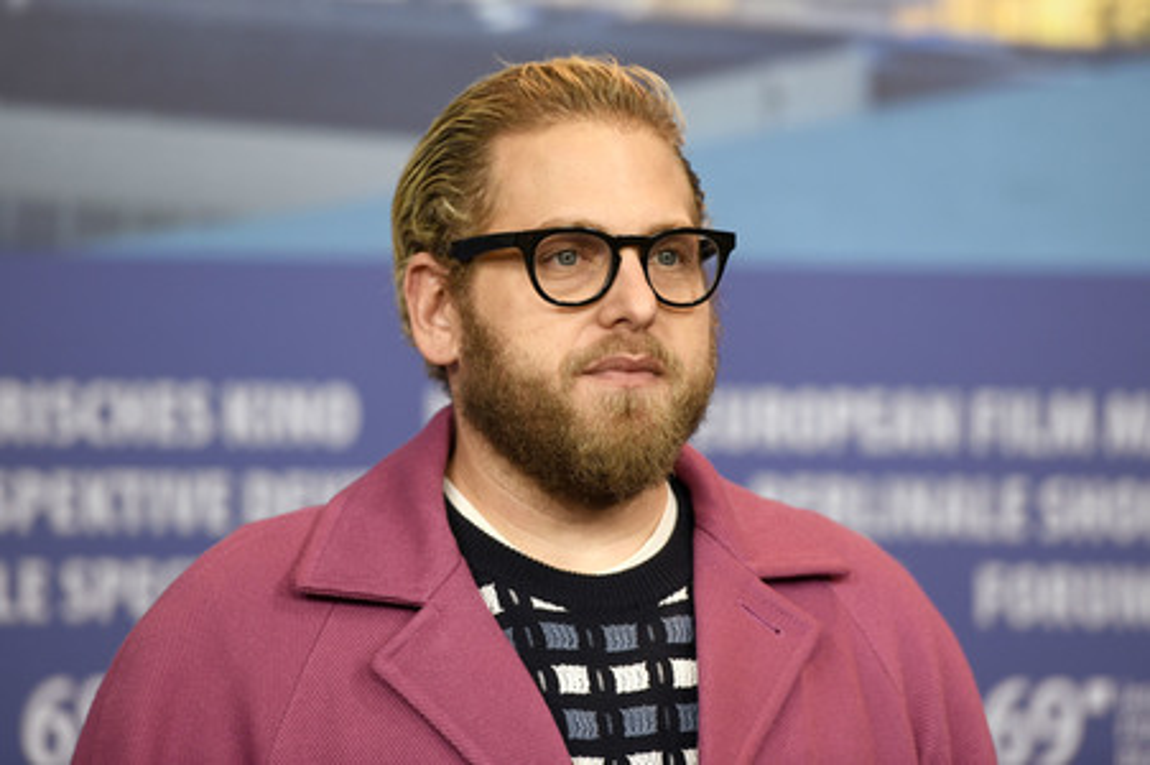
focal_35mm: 200
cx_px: 575
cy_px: 382
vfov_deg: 6.9
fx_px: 6384
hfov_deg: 10.3
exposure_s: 1/320
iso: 1250
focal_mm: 200
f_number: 3.5
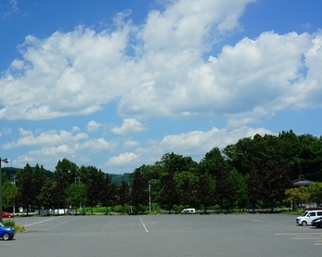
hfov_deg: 35.1
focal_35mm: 52
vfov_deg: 29.1
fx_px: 495
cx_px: 72
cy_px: 128
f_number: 8
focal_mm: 24
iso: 100
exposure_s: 1/90
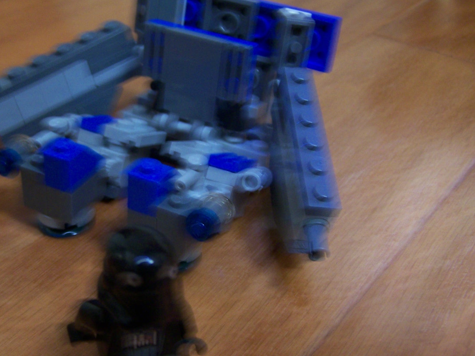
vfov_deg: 28.0
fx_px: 714
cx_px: 168
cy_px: 188
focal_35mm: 52
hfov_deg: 36.5
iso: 160
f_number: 2.8
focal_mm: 6.3
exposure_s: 1/10
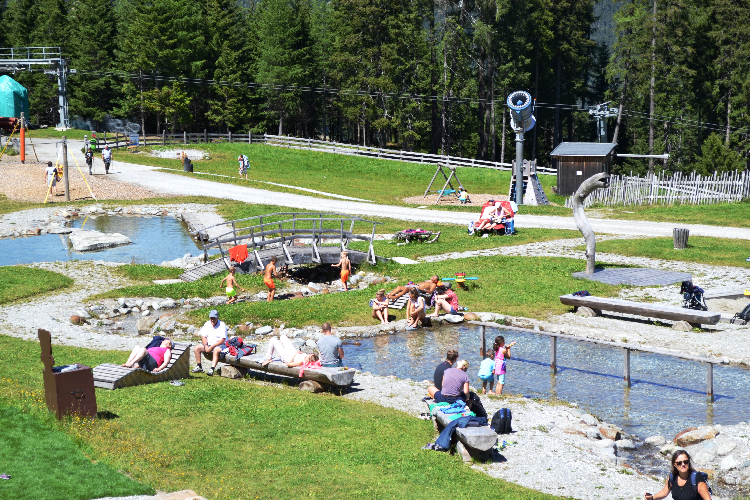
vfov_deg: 16.6
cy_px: 250
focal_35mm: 82
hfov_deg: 24.6
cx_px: 375
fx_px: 1719
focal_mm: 55
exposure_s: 1/200
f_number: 7.1
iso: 100
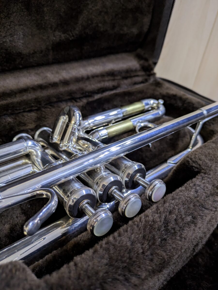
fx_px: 210
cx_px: 109
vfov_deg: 69.4
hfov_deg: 54.9
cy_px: 145
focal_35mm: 25
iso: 332
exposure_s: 1/25
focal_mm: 5.43
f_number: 1.89
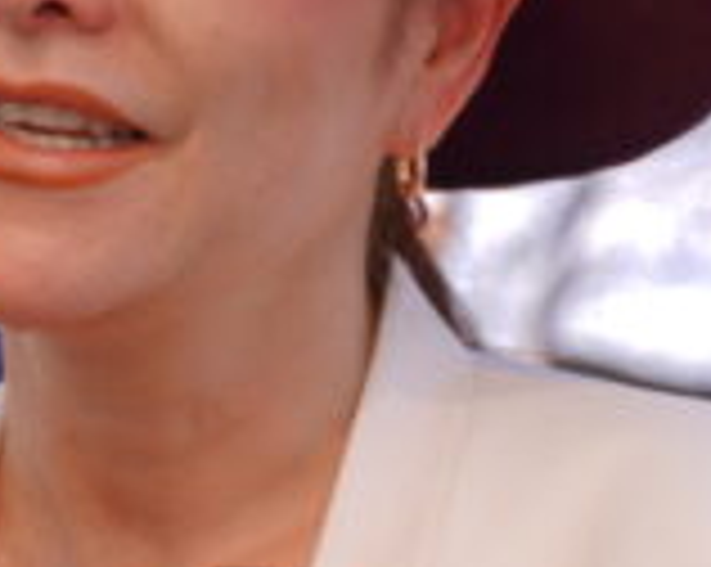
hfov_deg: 9.4
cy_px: 322
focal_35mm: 204
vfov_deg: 7.6
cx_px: 108
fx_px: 4290
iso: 50
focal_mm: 45.7
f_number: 2.8
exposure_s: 1/500
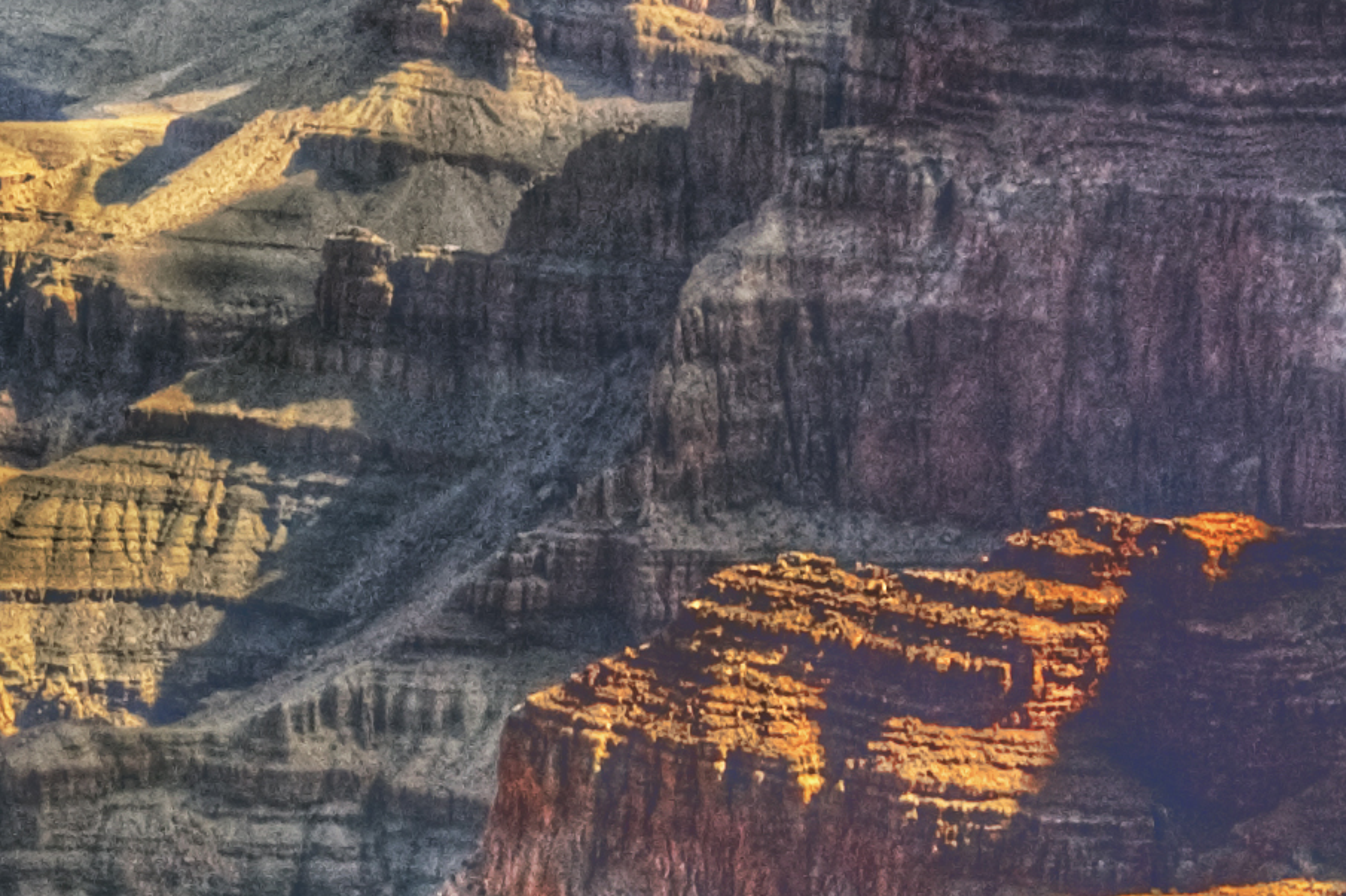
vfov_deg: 4.6
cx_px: -702
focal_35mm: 299
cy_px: 170
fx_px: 11171
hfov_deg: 6.8
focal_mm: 60
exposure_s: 1/320
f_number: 9
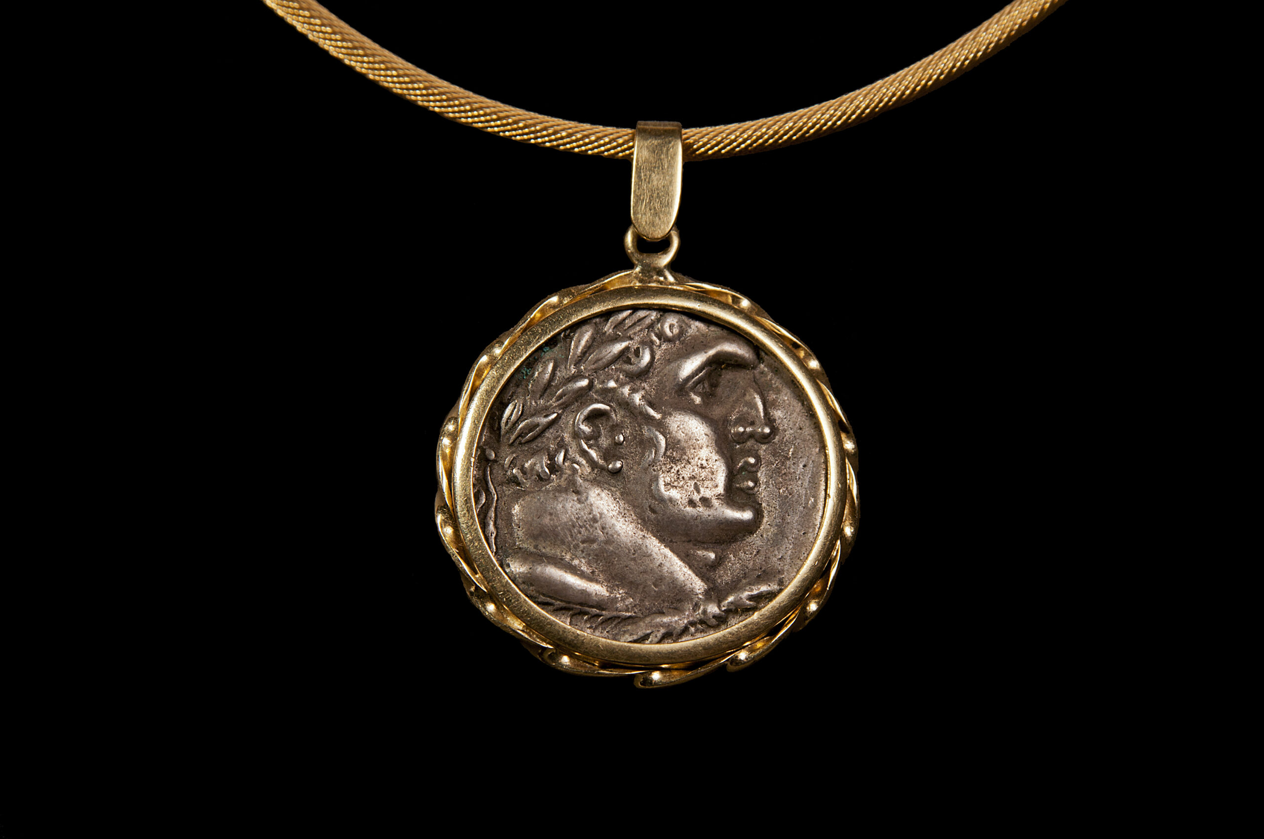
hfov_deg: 13.1
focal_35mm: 158
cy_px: 420
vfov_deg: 8.7
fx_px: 5523
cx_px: 632
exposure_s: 1/5
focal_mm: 105
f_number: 11
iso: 200
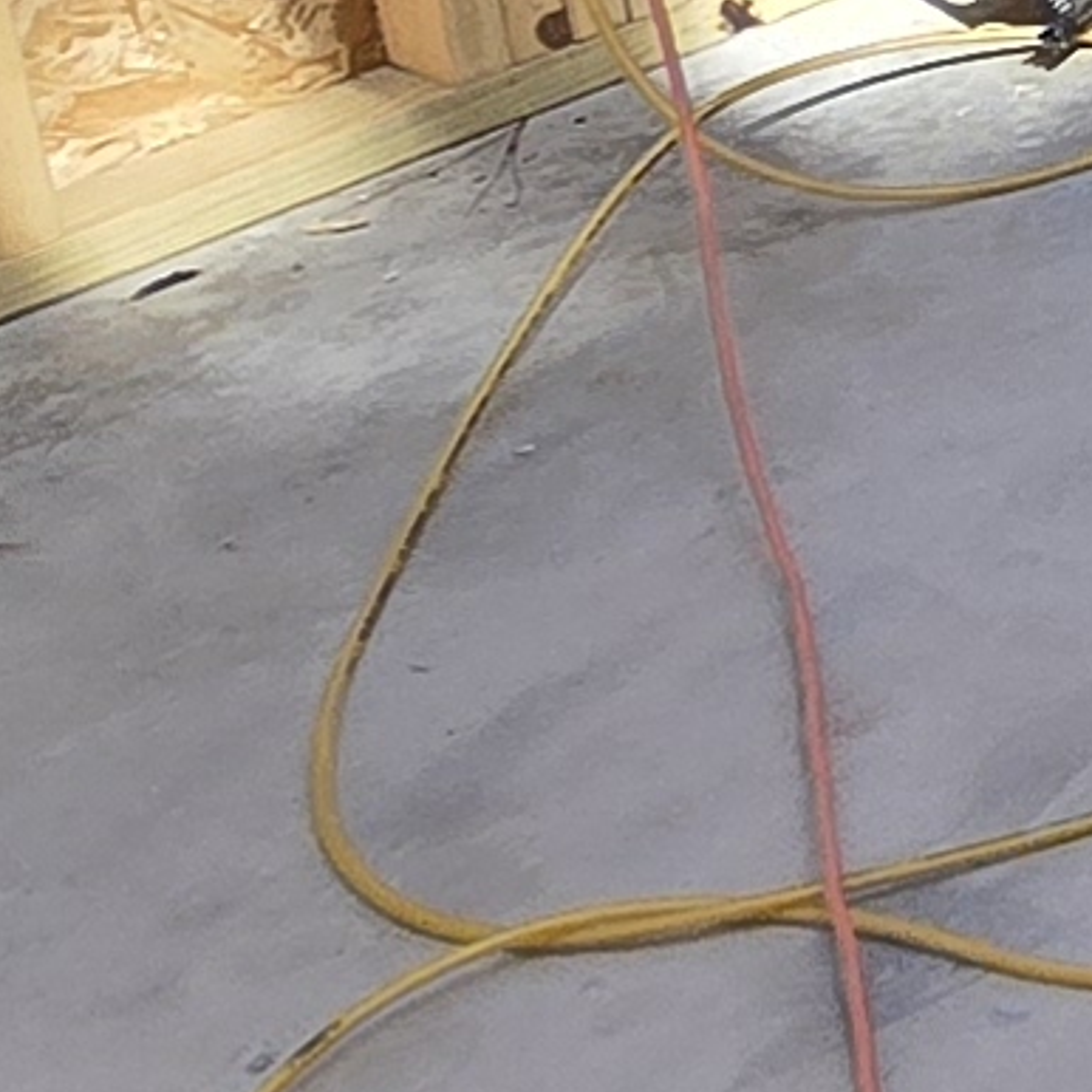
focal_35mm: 119
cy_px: -1120
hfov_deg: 8.8
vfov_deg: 12.7
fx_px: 4247
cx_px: 4051
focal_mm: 2.2
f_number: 2.2
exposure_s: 1/484
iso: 50
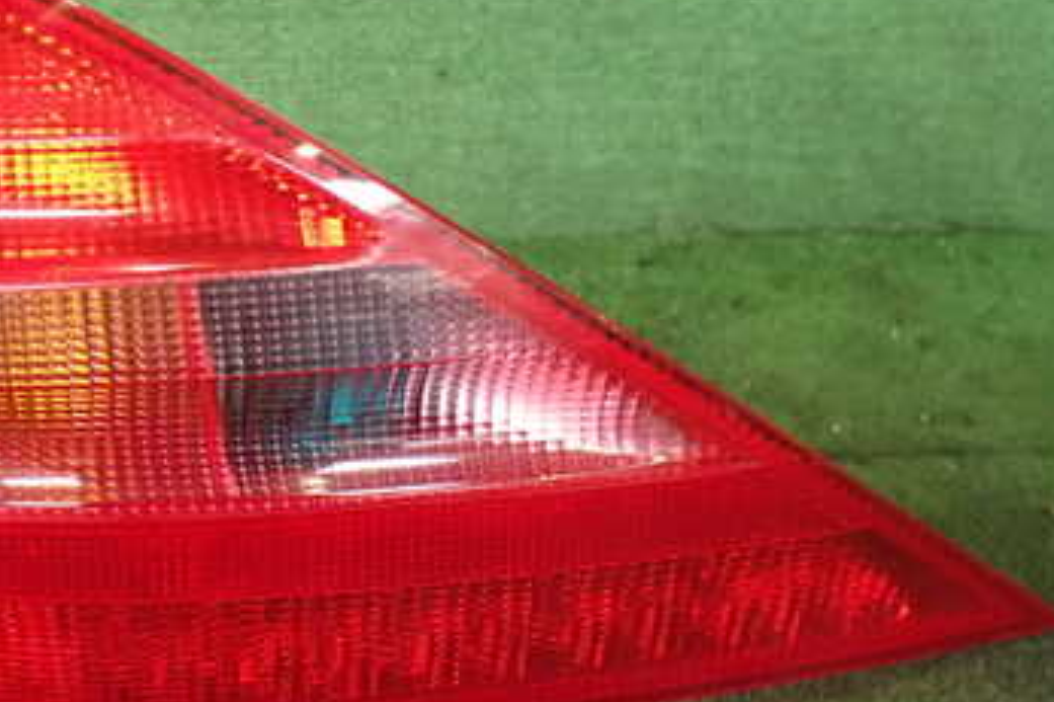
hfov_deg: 36.3
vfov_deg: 25.0
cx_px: 301
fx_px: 1580
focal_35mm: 54
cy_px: 322
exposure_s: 1/125
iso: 800
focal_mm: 5.4
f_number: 2.3
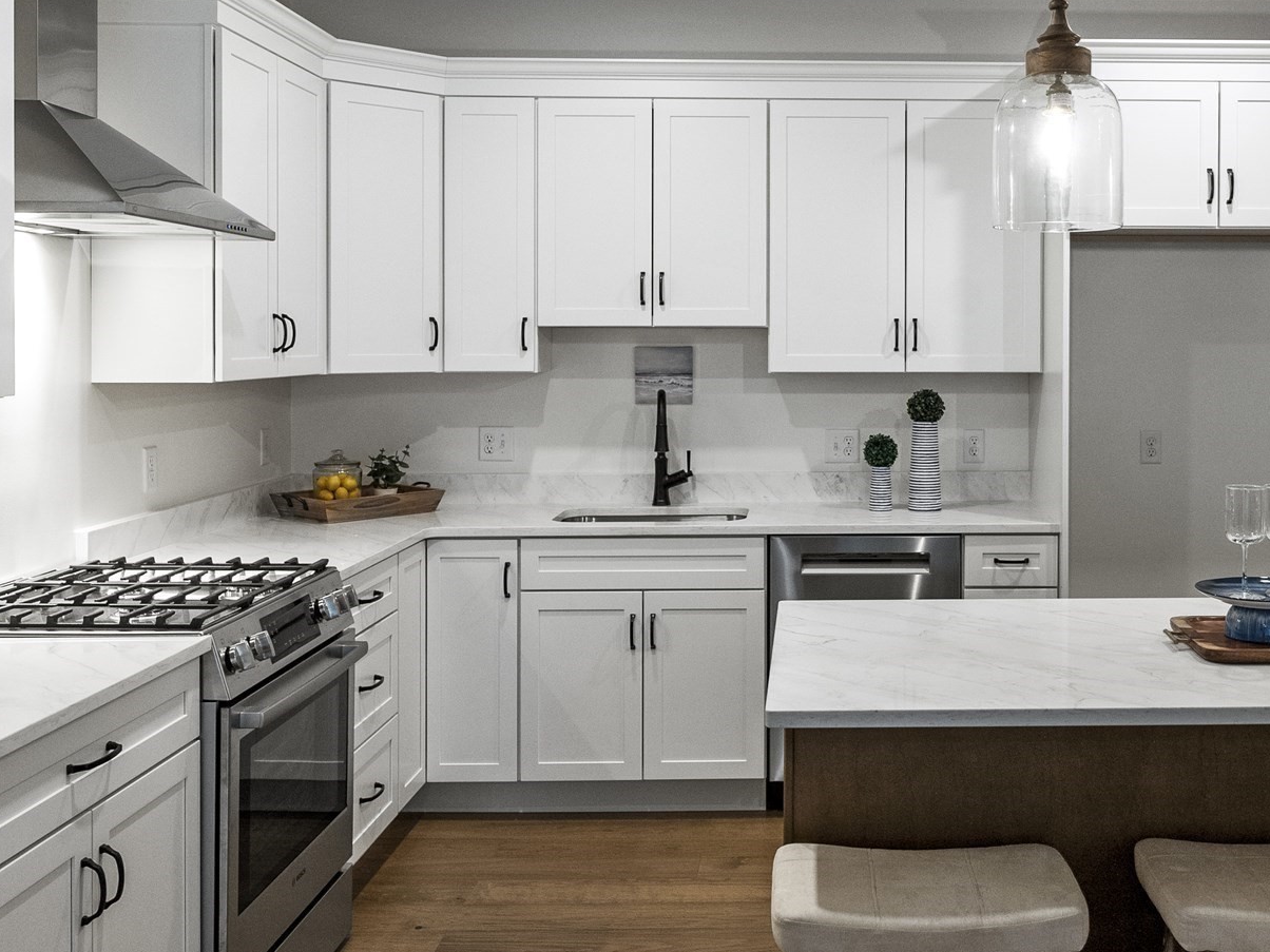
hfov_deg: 49.1
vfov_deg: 38.6
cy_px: 390
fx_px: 1357
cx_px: 868
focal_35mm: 37
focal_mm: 22.6
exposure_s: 1/80
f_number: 5.6
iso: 1600
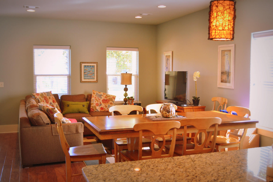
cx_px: 136
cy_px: 91
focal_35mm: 39
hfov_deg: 49.5
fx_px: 296
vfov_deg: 34.2
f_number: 7.1
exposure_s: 1/40
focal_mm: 26
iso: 400
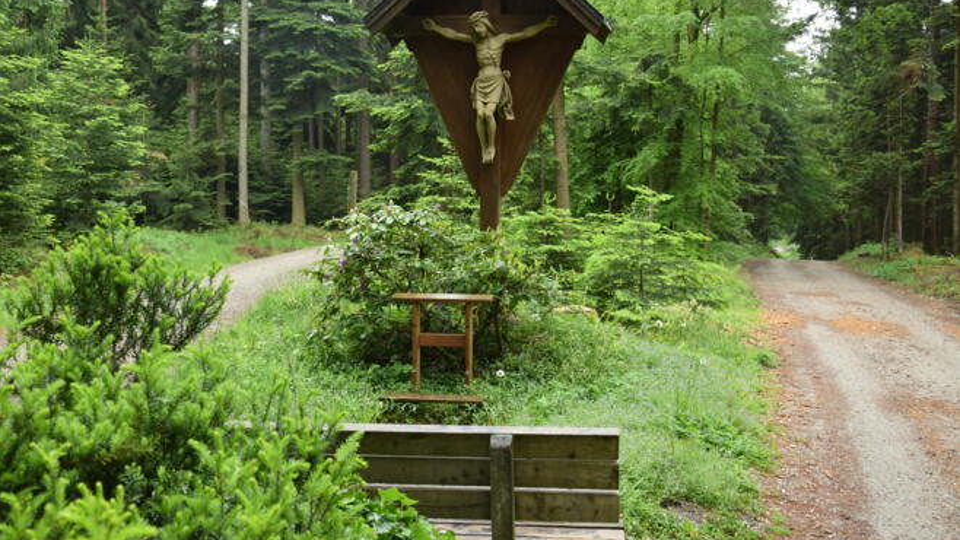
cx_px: 480
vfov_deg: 28.9
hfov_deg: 49.4
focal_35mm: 41
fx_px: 1044
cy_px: 222
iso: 200
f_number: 6.3
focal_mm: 26
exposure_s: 1/50
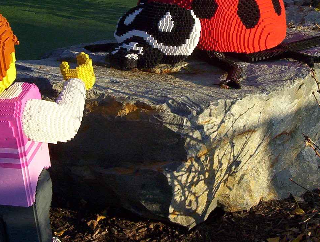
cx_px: 126
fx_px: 677
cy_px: 77
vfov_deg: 20.2
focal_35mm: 73
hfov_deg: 26.5
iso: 100
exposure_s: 1/290
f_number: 5.17
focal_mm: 5.77
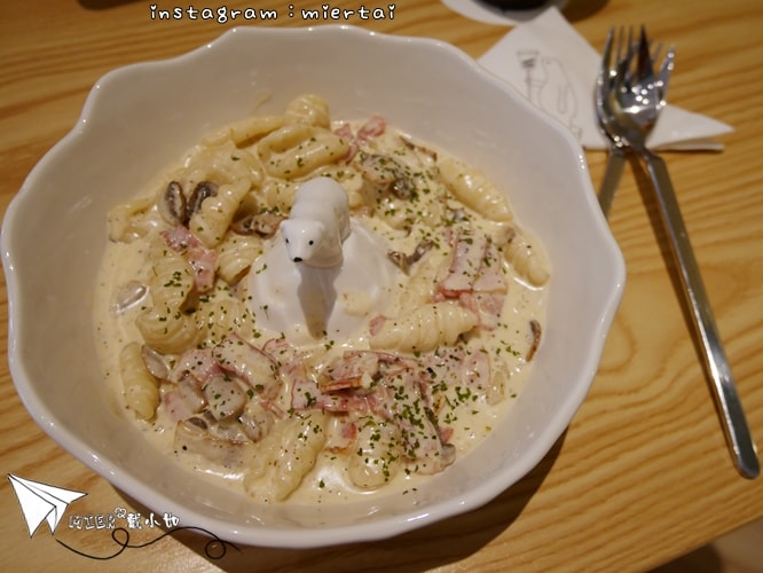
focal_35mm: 30
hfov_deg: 59.9
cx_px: 382
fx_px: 661
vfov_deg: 46.8
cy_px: 286
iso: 640
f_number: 3.8
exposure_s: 1/60
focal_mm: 15
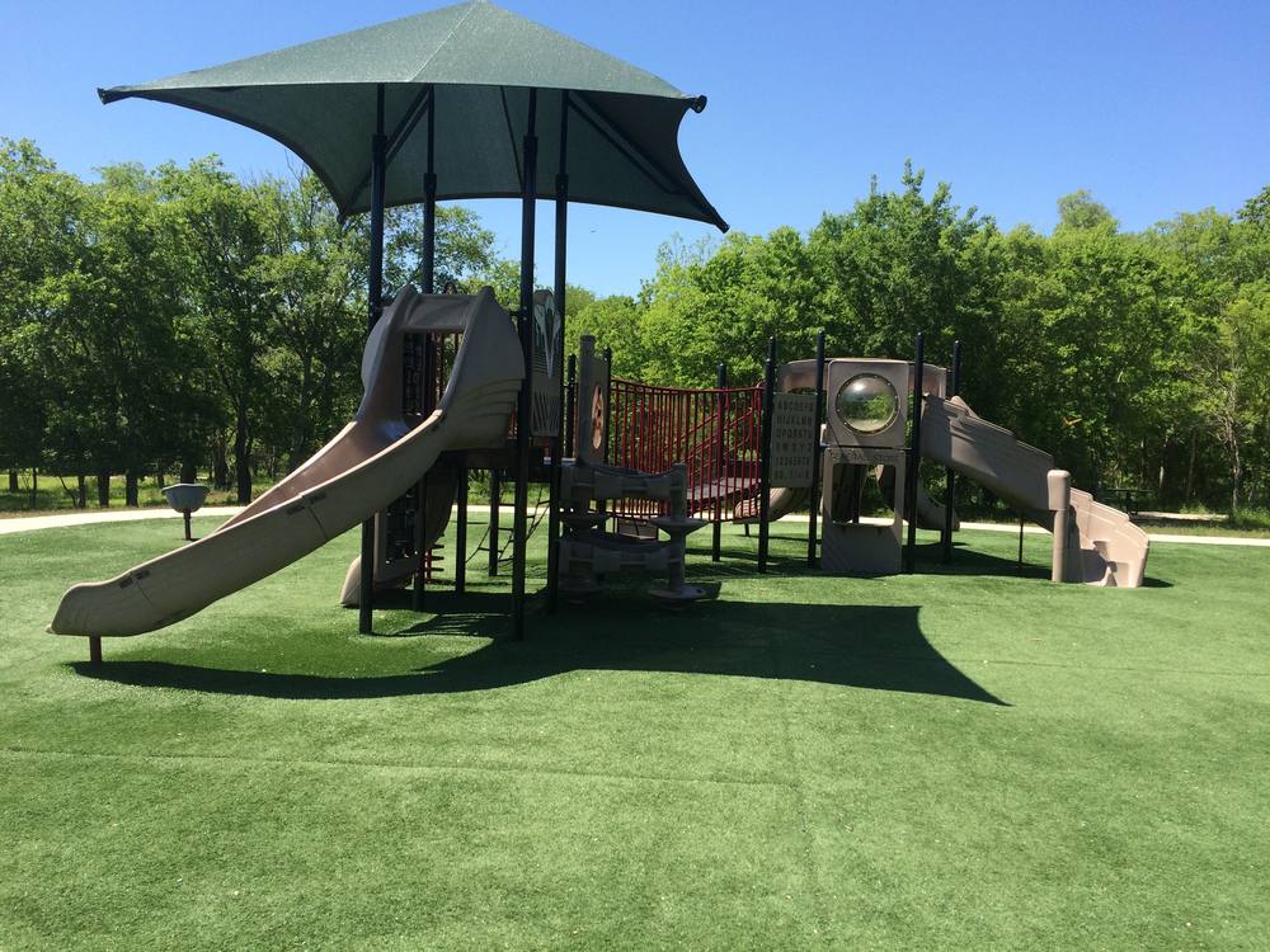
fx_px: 1064
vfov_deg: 48.2
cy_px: 476
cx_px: 635
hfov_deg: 61.7
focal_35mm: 29
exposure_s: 1/1244
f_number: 2.2
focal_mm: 4.15
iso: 32
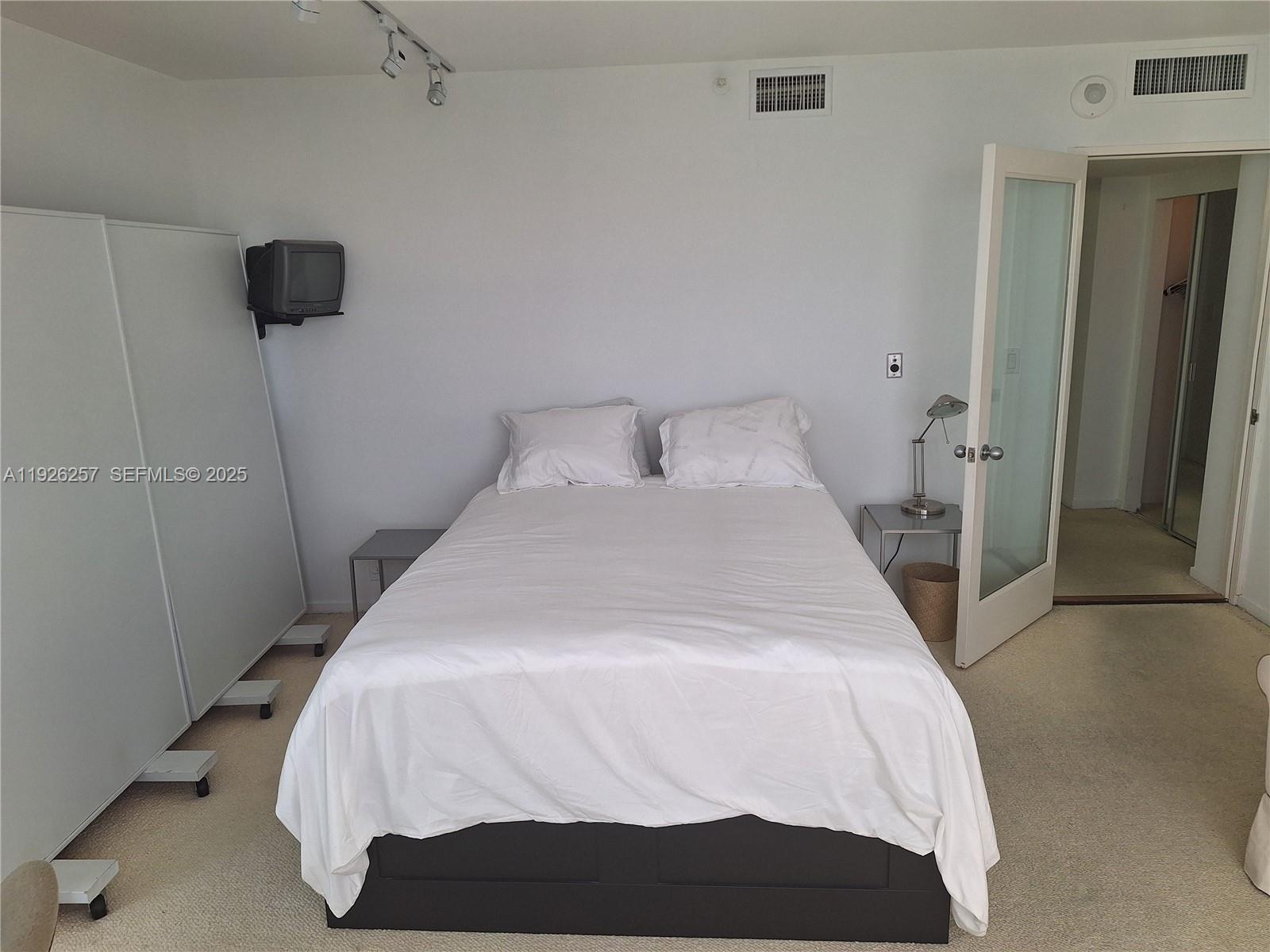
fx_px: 844
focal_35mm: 23
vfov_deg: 58.9
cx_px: 635
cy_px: 476
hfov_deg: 73.9
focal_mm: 5.54
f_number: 1.8
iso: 40
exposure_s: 1/127
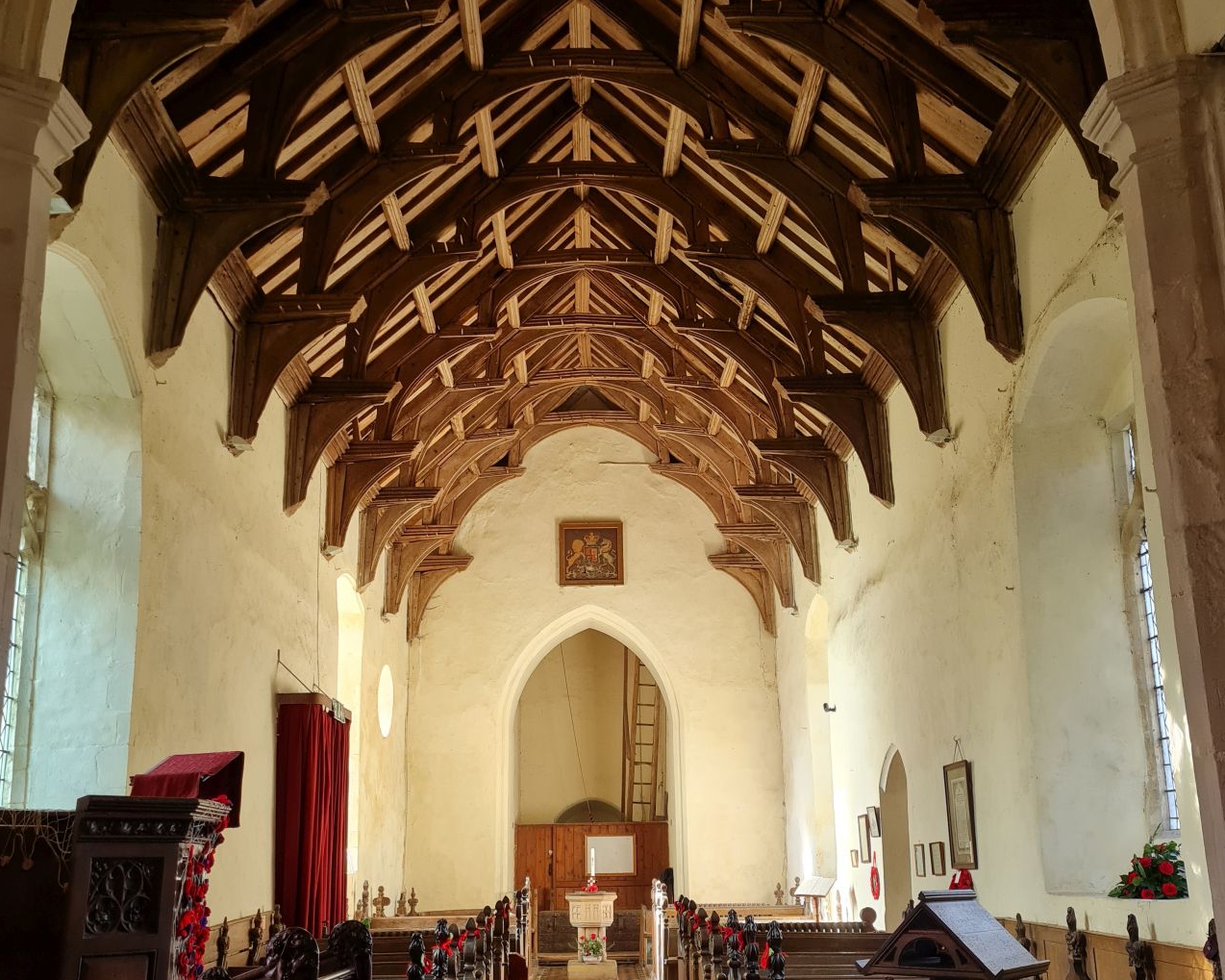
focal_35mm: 34
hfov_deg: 52.8
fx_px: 1233
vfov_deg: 43.3
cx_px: 612
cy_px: 538
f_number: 1.8
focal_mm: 5.4
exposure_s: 1/50
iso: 160
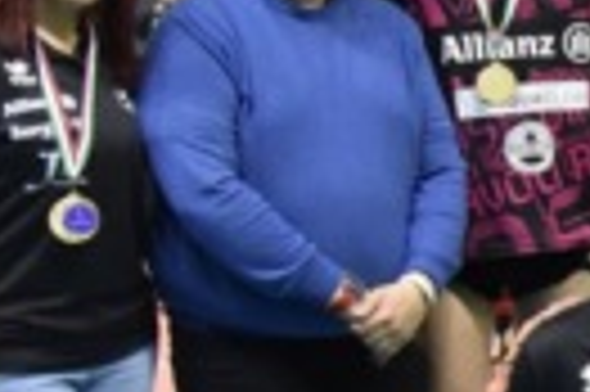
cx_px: 1342
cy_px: 246
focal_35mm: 125
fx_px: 2046
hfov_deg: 13.1
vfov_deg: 10.9
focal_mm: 24
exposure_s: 1/250
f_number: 6.3
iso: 8000
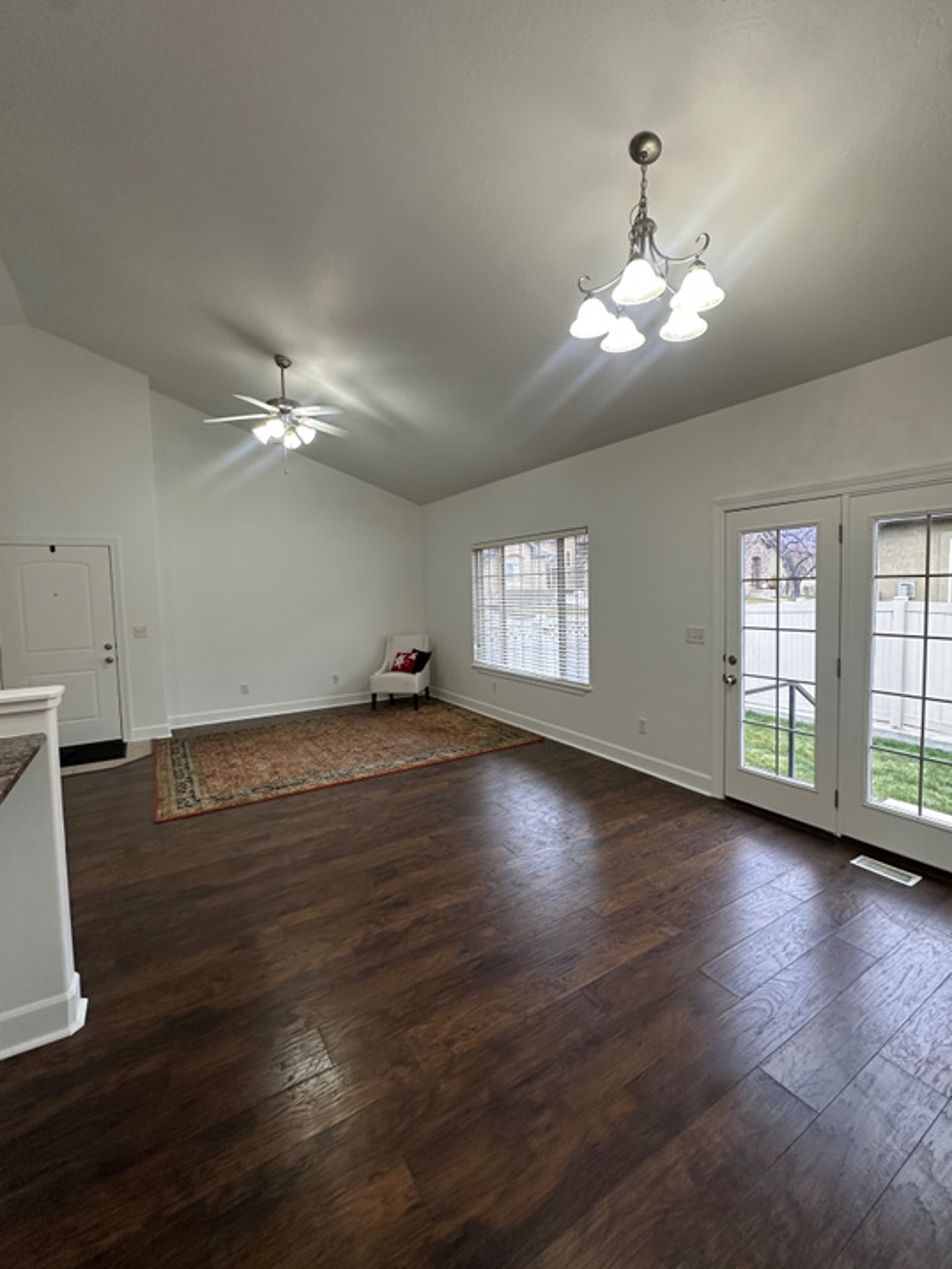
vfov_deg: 98.1
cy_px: 618
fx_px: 550
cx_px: 495
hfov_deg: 81.7
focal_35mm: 15
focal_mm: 2.22
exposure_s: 1/60
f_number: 2.2
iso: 160
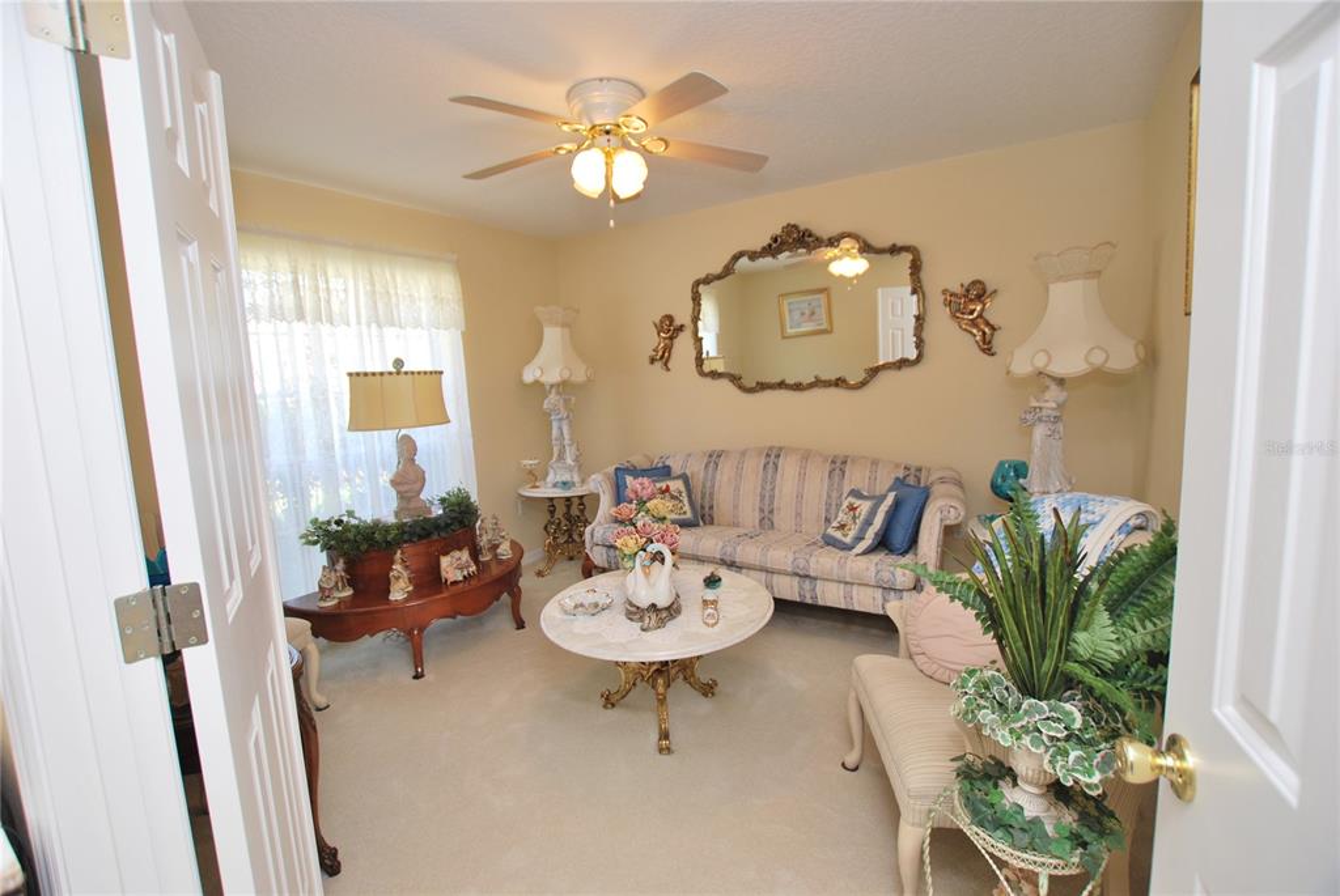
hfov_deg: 100.3
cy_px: 448
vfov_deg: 77.5
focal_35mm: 15
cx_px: 670
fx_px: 559
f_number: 4
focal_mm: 10
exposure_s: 1/60
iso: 200
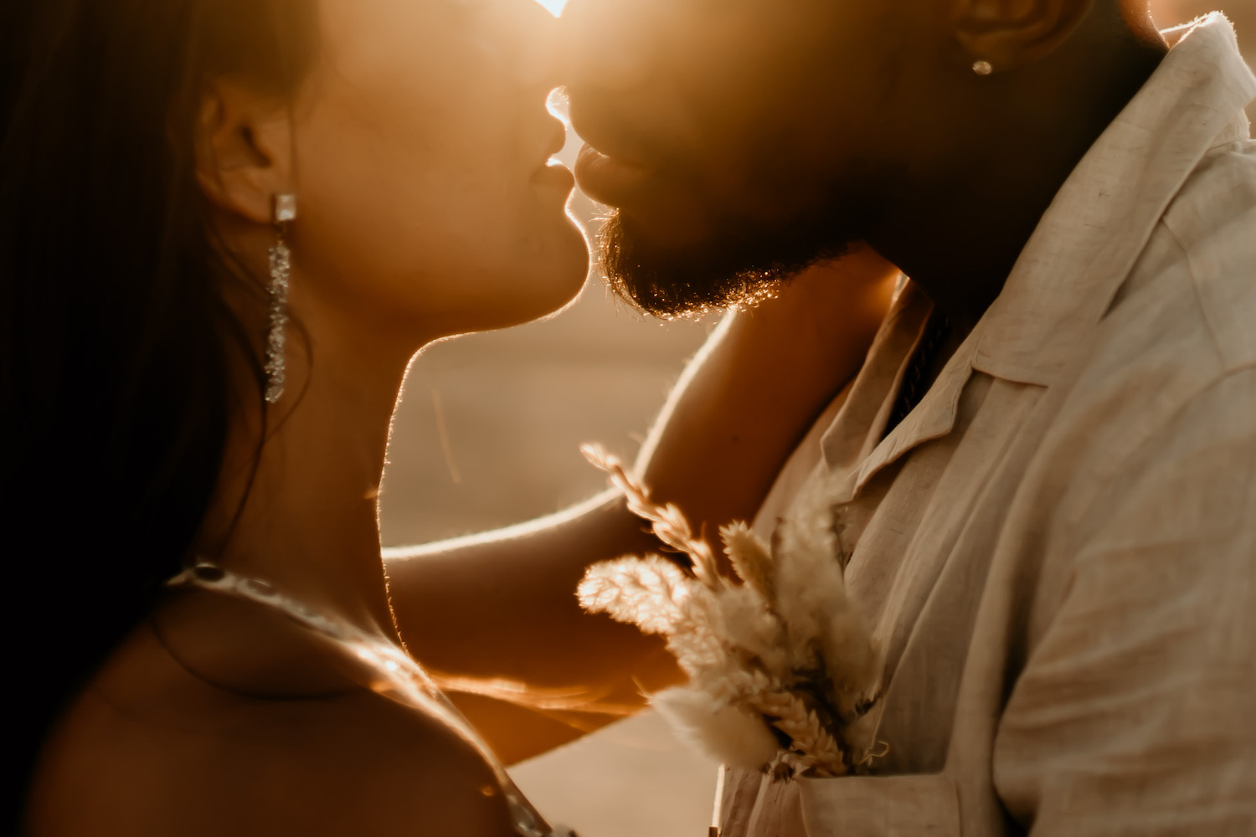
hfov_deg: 54.4
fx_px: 1221
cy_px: 418
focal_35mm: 35
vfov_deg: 37.9
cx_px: 628
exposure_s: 1/2000
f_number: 1.4
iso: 50
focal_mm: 35
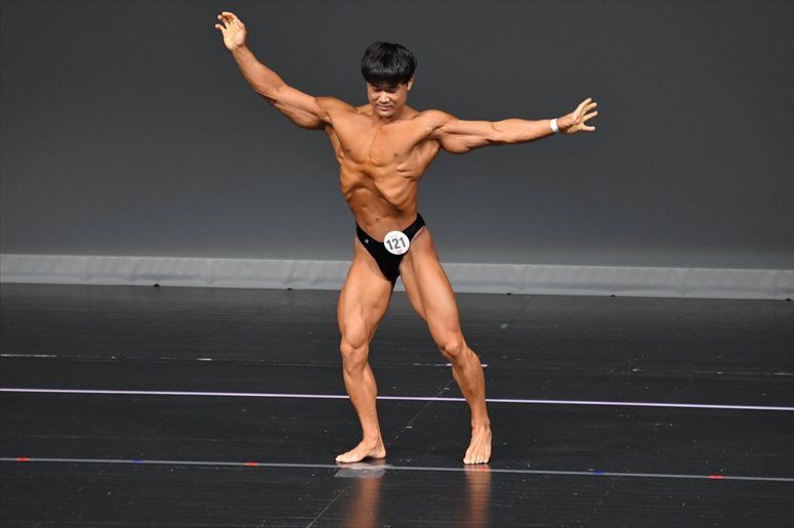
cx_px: 397
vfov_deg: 4.0
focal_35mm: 345
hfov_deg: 6.0
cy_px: 264
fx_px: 7606
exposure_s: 1/400
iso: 4000
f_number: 5.6
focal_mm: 230
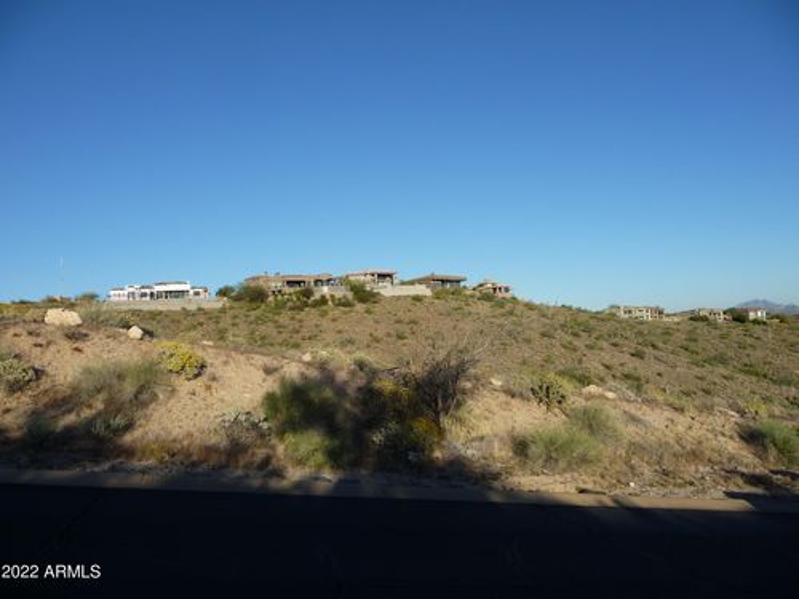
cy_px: 300
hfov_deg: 63.4
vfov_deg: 49.7
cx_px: 400
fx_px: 646
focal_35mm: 28
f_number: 8
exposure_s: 1/320
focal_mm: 4.7
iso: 100
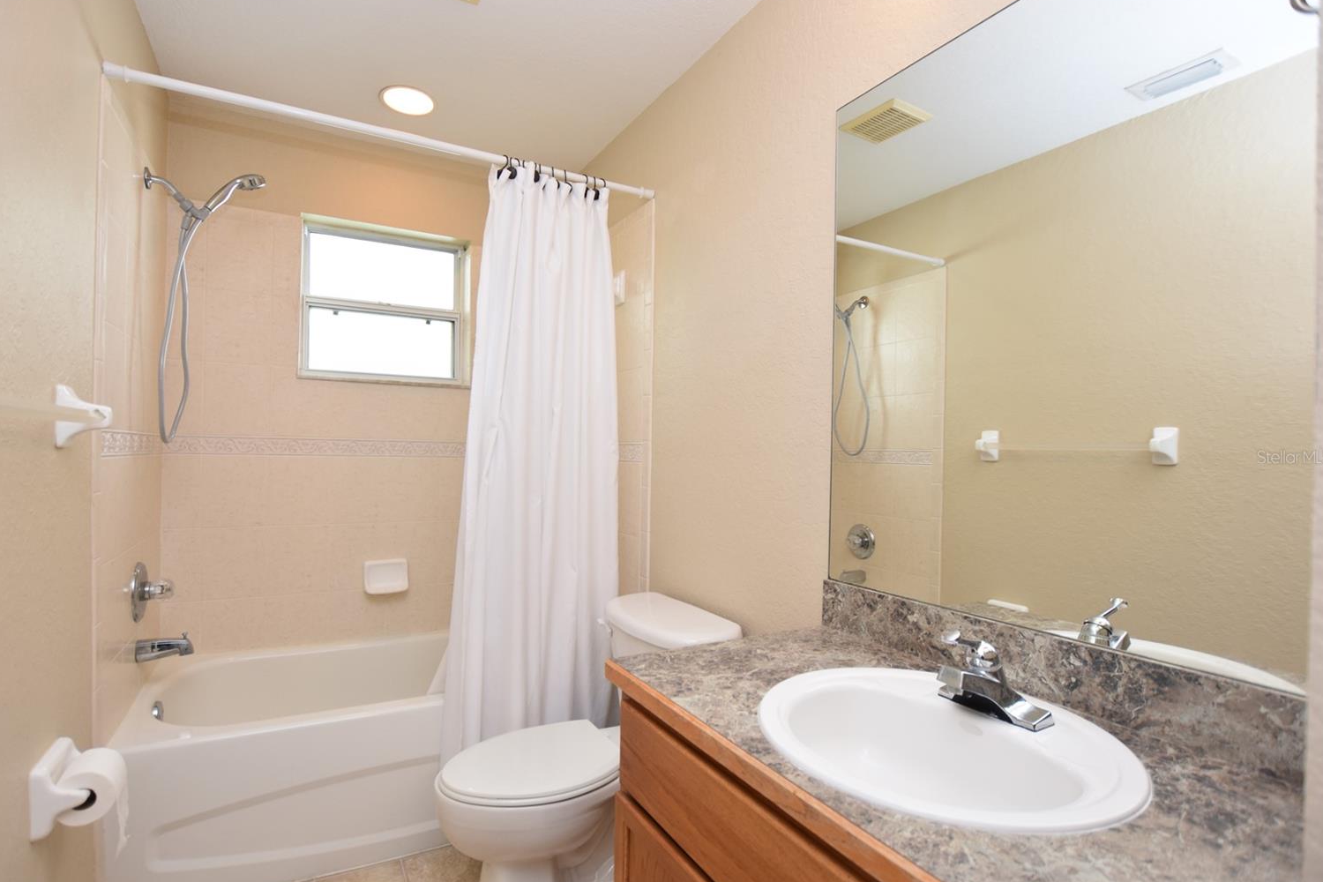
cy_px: 457
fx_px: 588
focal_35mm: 16
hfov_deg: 96.7
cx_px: 630
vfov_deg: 73.7
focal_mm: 10
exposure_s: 1/60
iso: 250
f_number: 4
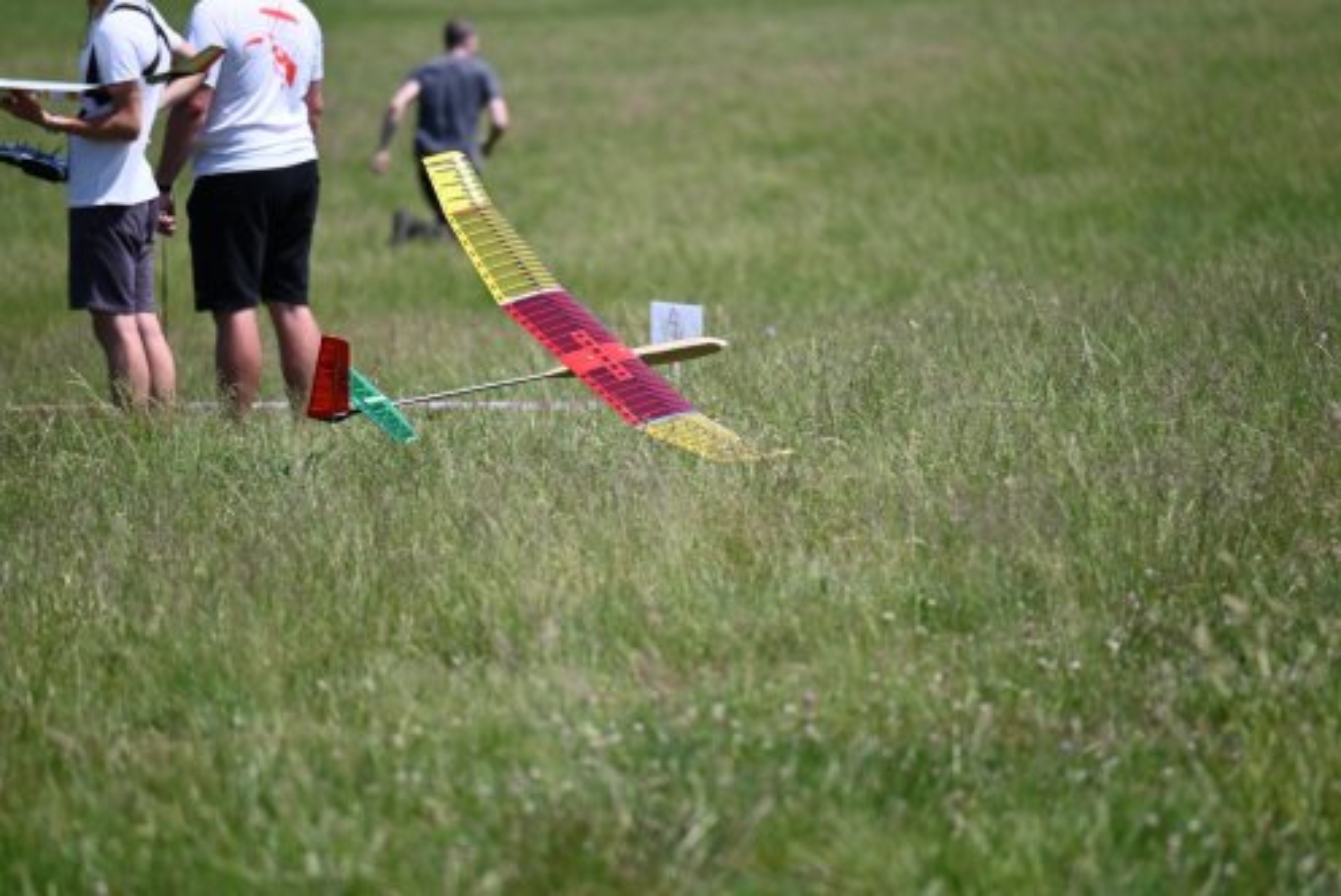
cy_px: 448
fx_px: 14908
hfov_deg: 5.2
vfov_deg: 3.4
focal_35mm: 400
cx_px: 670
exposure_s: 1/1250
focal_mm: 400
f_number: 6.3
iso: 320
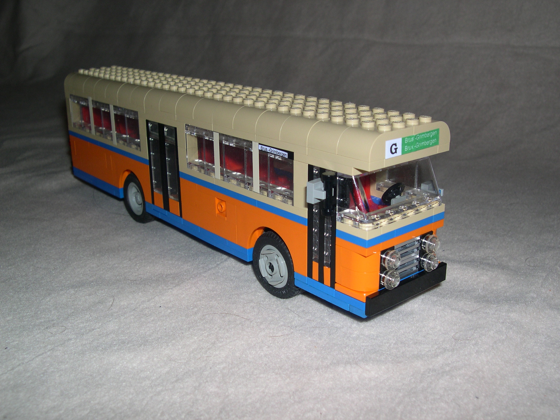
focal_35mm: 38
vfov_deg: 37.7
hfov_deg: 49.0
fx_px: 615
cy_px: 210
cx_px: 280
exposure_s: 1/60
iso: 100
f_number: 7.6
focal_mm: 8
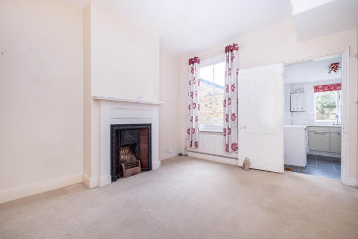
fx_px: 149
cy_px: 120
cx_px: 179
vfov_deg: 77.4
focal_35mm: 15
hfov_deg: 100.4
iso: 400
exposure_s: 1/25
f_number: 5.6
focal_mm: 10
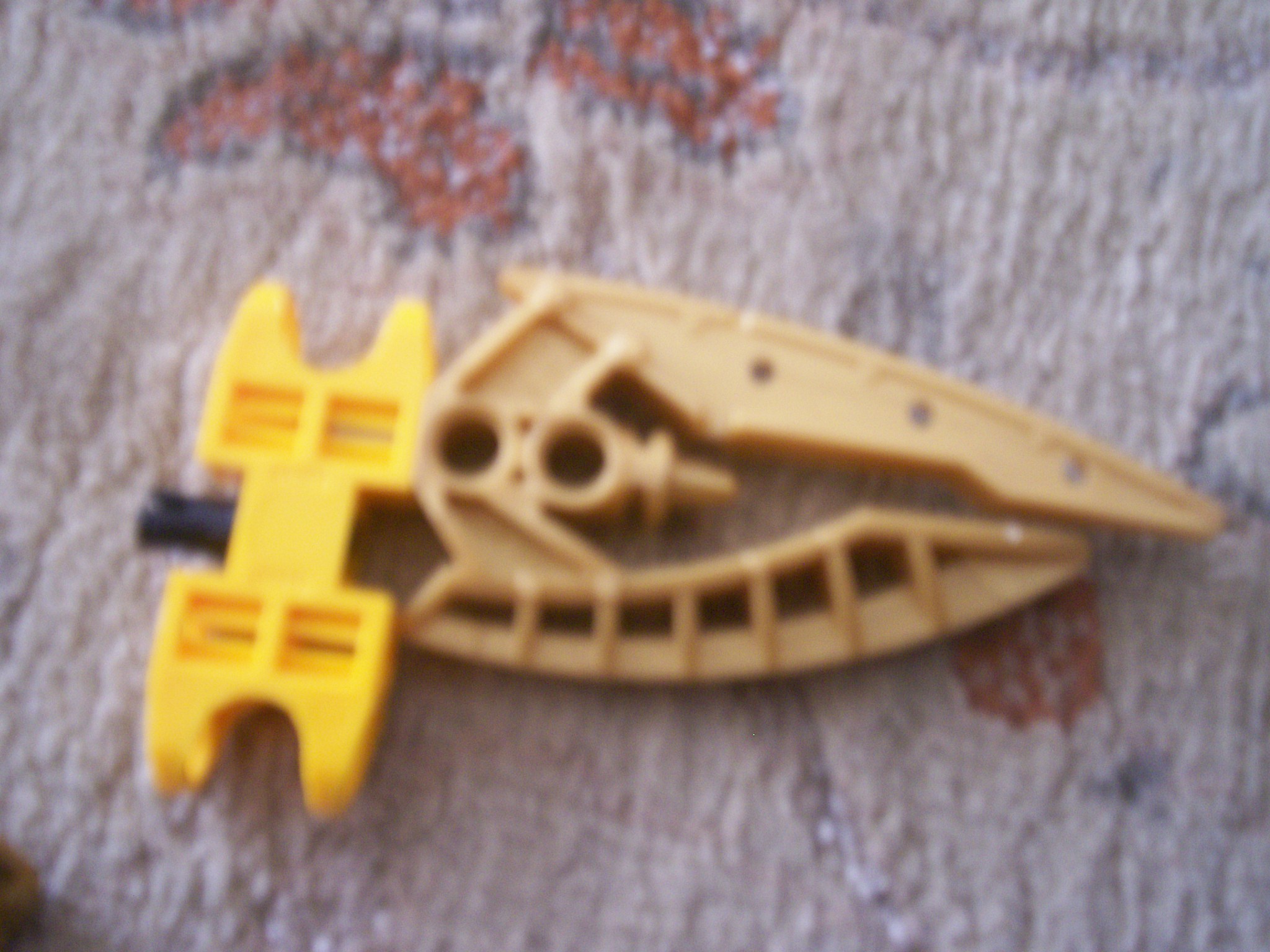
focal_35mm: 36
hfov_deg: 51.4
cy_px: 476
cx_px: 635
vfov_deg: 39.7
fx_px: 1321
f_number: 4.5
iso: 140
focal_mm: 5.9
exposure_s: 1/9.16
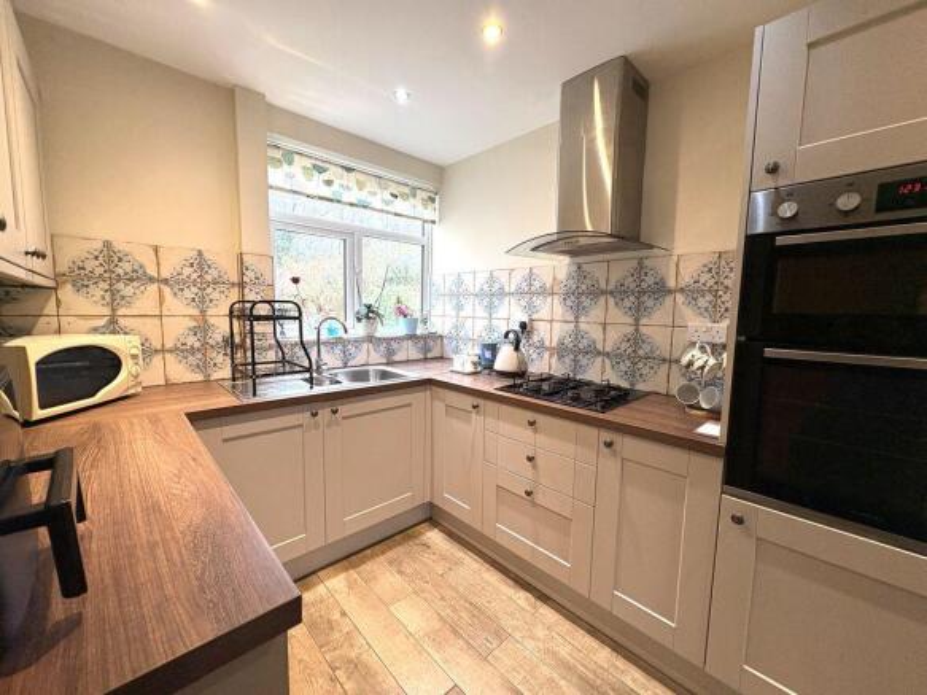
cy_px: 348
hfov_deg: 102.1
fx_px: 375
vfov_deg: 85.7
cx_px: 464
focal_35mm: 14
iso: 250
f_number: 2.2
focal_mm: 2.22
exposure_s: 1/100
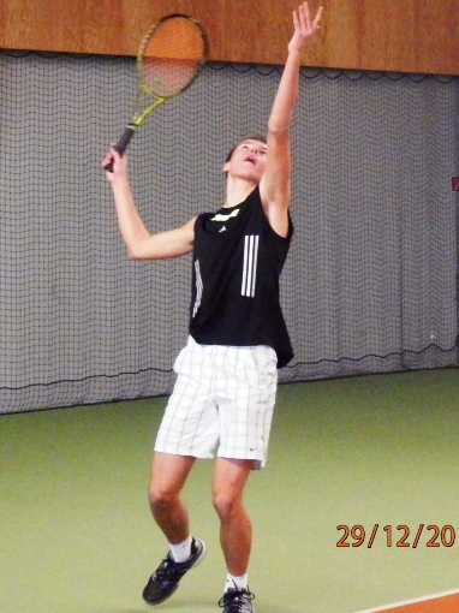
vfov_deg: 26.7
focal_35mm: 73
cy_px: 306
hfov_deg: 20.1
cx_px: 230
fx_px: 1292
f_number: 4.5
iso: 3200
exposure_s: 1/160
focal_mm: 13.1
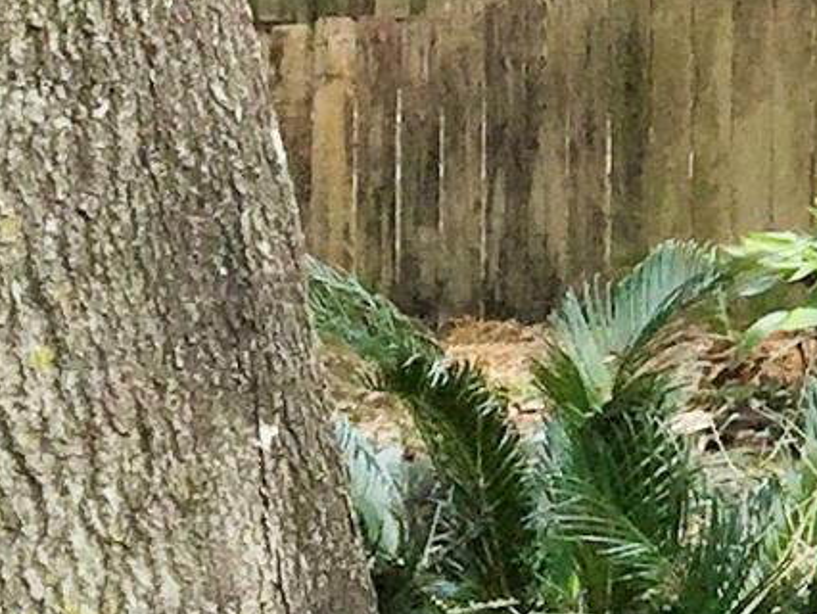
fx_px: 4817
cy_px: -90
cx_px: 2244
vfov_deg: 7.2
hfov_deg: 8.5
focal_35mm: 204
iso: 32
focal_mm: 4.15
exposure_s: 1/439
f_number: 2.2
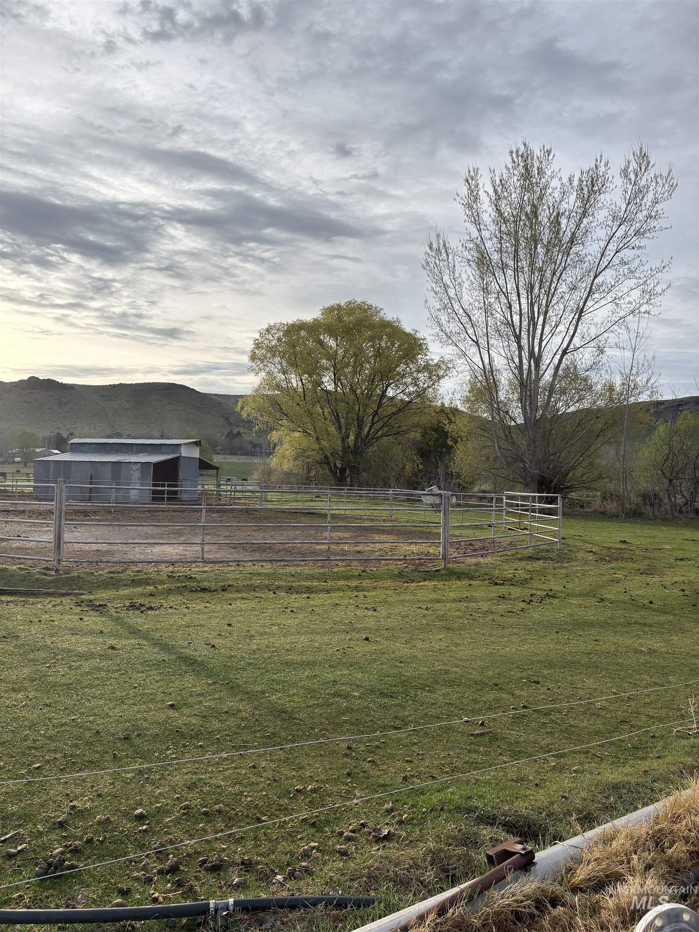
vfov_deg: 67.3
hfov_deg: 53.1
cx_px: 350
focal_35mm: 26
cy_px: 466
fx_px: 700
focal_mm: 5.96
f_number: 1.6
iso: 50
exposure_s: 1/1751
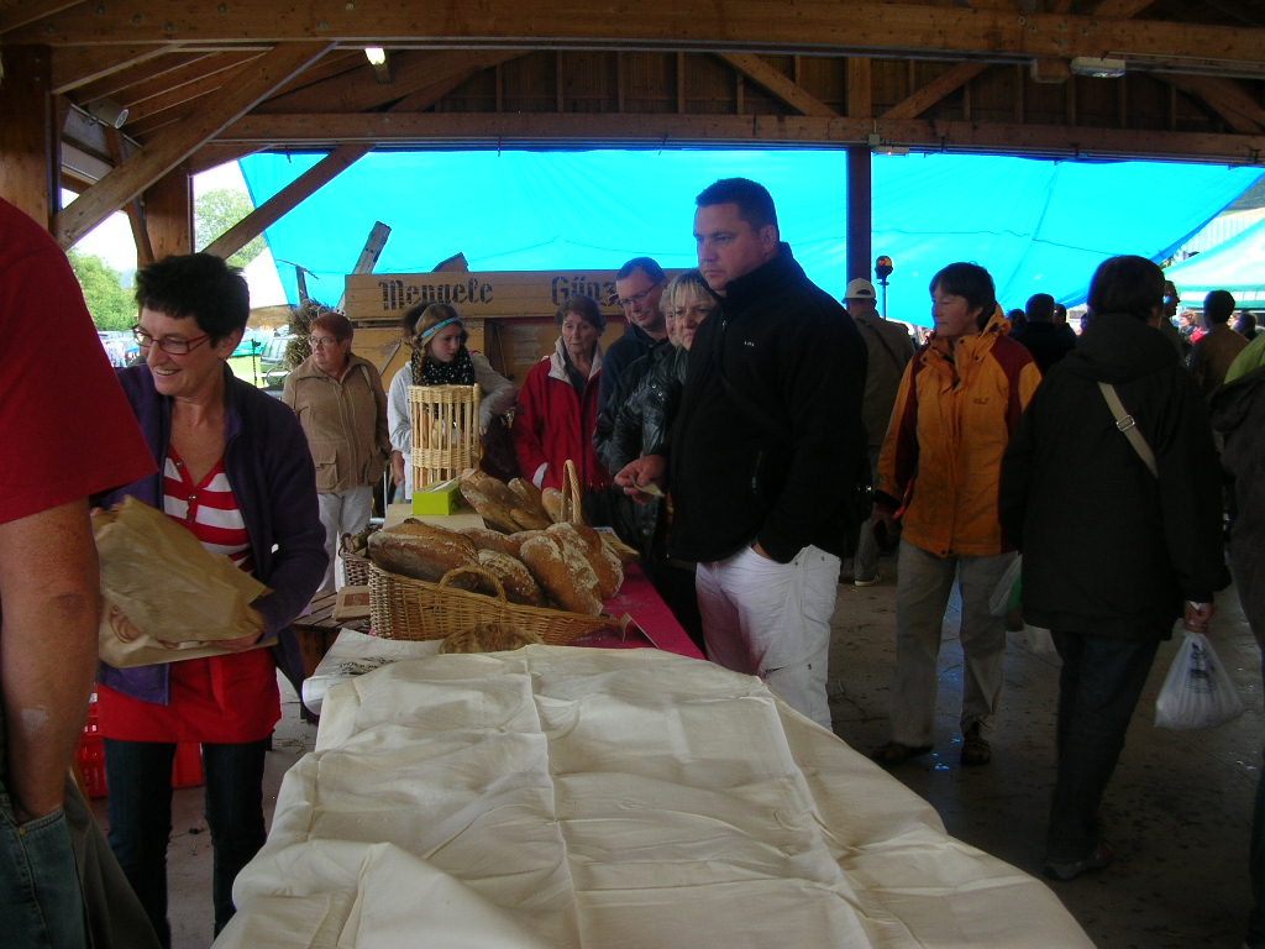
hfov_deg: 52.6
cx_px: 632
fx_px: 1279
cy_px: 474
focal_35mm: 35
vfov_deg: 40.7
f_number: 2.8
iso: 50
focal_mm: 5.8
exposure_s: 1/59.2
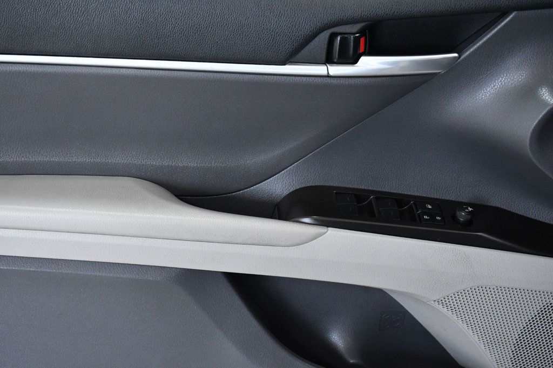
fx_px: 1198
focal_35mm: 78
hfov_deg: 26.0
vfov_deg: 17.5
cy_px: 184
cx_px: 276
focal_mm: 52
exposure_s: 1/200
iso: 2500
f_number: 7.1
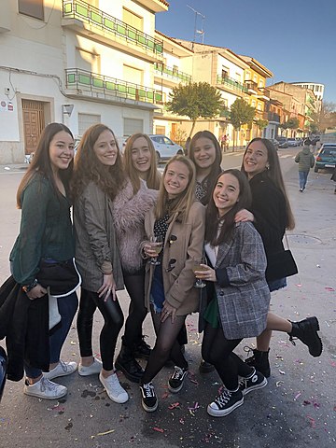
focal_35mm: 28
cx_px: 168
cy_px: 224
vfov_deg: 63.4
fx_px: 362
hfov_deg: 49.7
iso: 20
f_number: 1.8
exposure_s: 1/228
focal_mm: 3.99
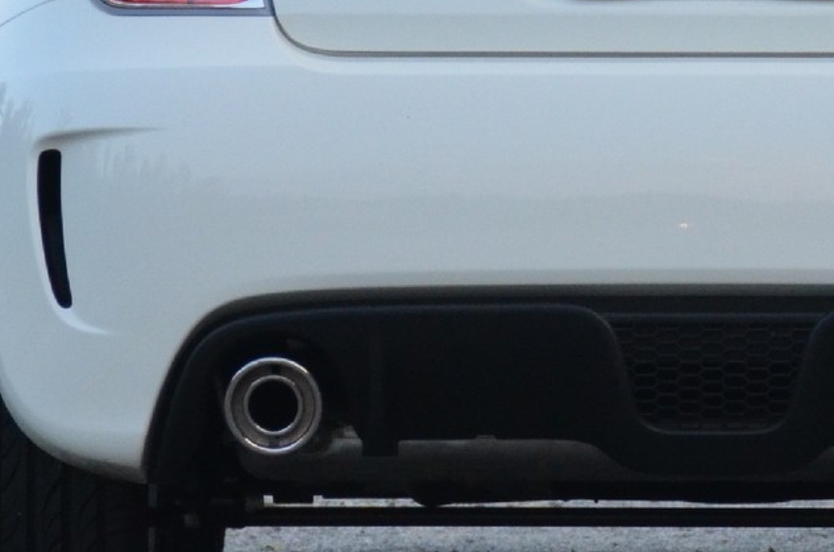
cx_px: 787
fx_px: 14377
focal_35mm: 622
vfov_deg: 2.2
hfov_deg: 3.3
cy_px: -86
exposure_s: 1/500
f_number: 5.3
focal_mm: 105
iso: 1100
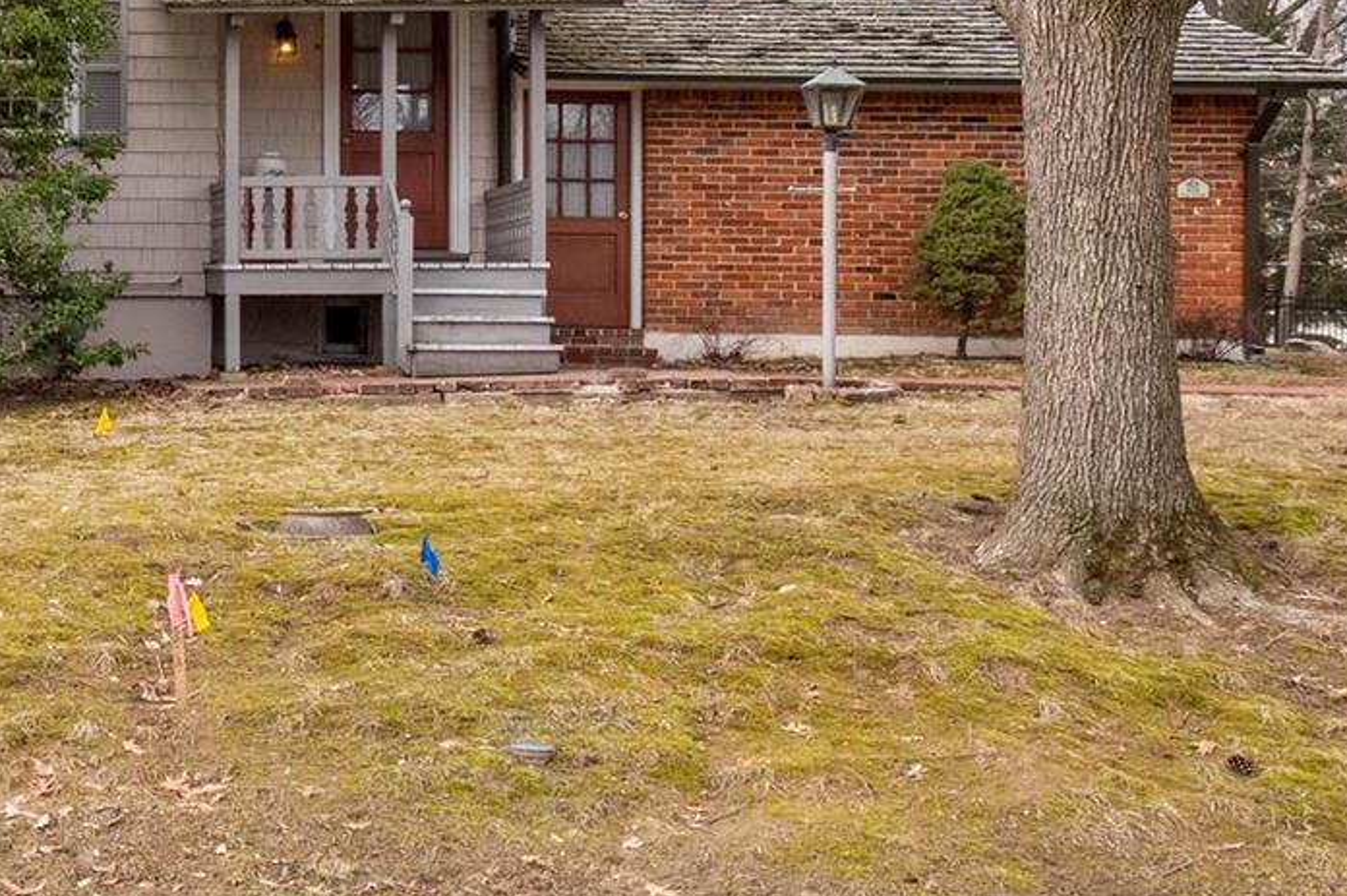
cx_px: -95
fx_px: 2580
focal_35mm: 69
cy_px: -99
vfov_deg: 18.9
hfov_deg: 27.1
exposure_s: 1/250
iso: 400
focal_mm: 15
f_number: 8
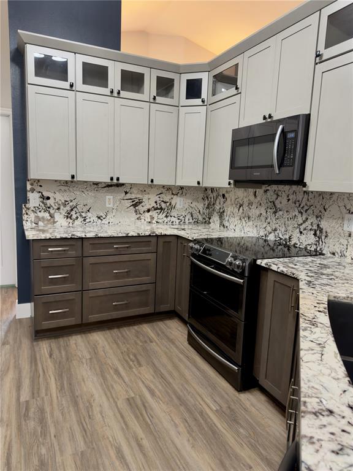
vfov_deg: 71.6
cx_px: 176
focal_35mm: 24
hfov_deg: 56.8
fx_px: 326
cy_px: 236
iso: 250
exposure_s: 1/40
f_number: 1.78
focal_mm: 6.76
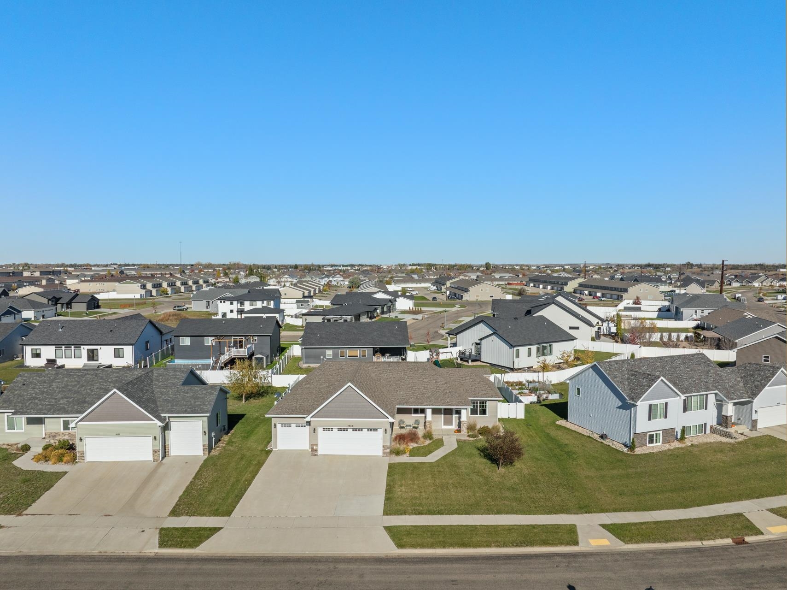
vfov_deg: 56.8
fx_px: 545
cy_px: 295
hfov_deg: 71.6
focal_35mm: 24
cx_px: 394
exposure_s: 1/400
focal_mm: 12.29
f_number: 6.3
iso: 200
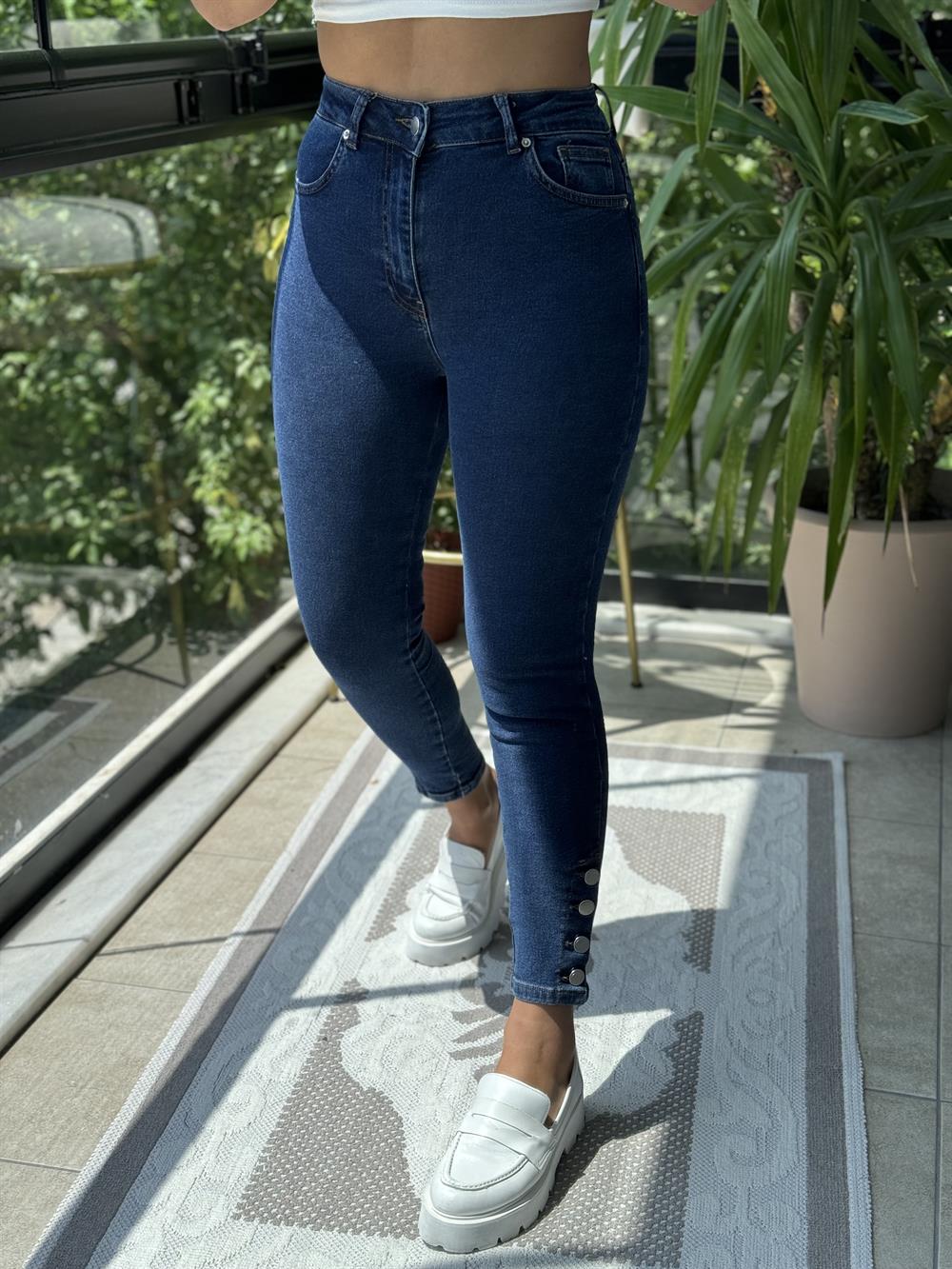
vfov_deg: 39.7
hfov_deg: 30.3
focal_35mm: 48
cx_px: 476
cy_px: 634
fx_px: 1760
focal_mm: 6.76
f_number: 1.78
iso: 64
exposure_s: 1/926
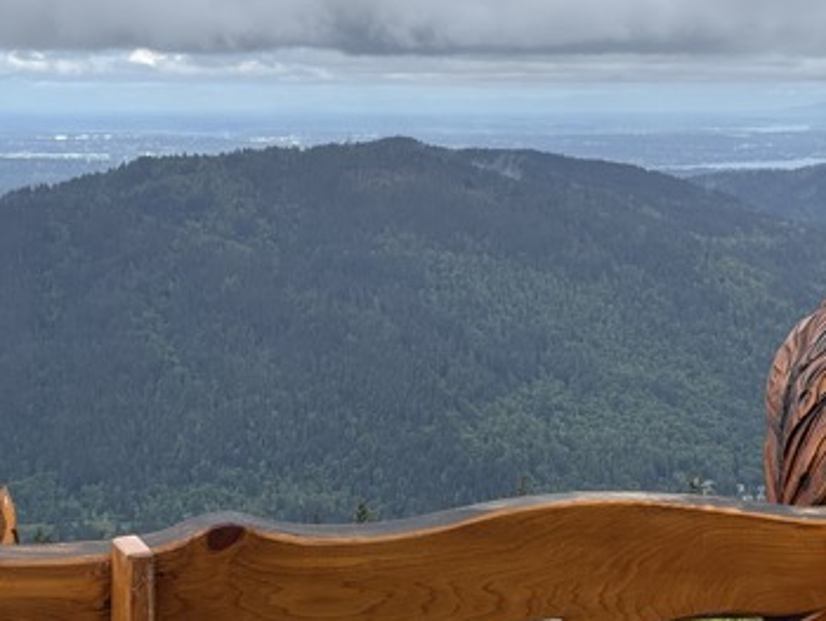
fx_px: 1815
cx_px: 526
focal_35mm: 76
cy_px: 401
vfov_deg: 19.4
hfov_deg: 25.6
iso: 50
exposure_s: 1/2571
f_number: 1.6
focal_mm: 5.96
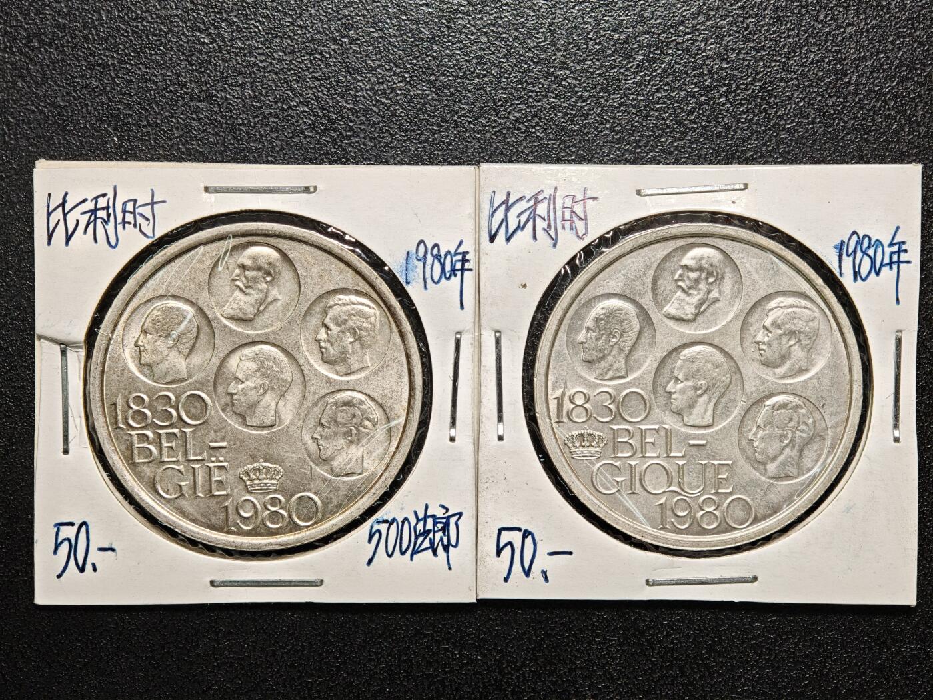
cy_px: 350
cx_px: 466
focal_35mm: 60
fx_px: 1617
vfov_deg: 24.4
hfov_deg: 32.2
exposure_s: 1/111
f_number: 2
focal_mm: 9
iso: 400
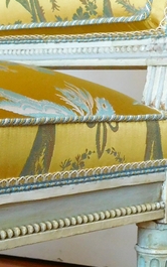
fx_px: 814
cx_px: -87
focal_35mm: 112
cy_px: 273
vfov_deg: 18.1
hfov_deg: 11.2
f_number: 3.8
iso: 400
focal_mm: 6.2
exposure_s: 1/25
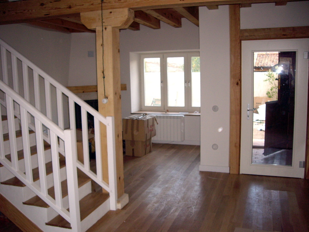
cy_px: 116
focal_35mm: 38
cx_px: 154
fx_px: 339
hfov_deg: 49.0
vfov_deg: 37.7
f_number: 2.7
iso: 200
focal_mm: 6.2
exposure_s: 1/40
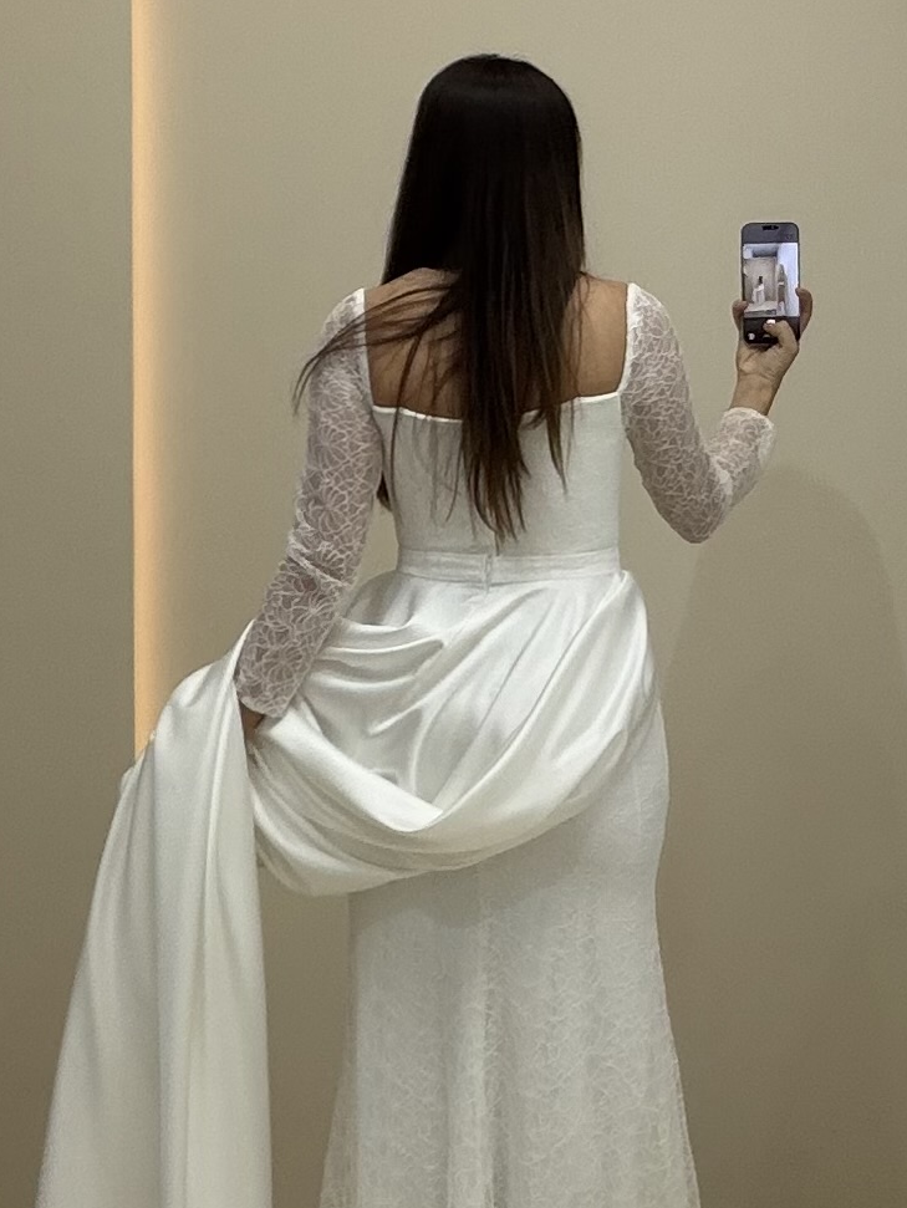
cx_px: 479
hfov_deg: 34.4
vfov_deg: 44.4
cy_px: 759
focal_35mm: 42
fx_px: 1466
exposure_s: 1/125
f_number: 1.9
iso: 64
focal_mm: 2.71
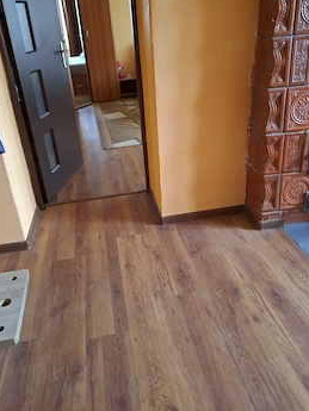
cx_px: 137
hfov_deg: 48.2
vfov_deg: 61.3
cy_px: 174
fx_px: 345
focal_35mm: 29
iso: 400
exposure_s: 1/20
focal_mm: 4.65
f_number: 1.8
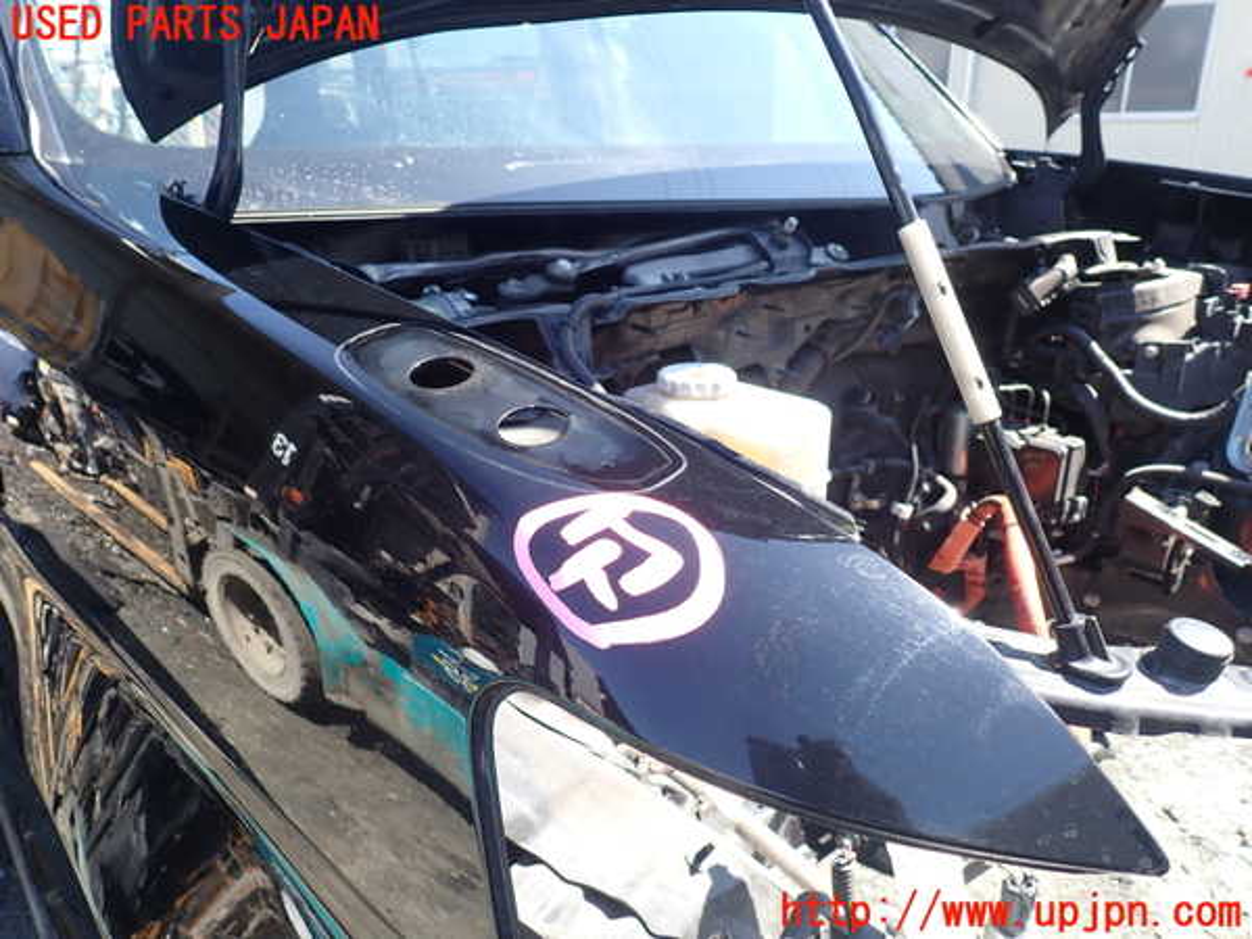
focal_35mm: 25
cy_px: 470
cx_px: 626
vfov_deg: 54.9
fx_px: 904
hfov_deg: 69.4
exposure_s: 1/200
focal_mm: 4.5
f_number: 2.8
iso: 100
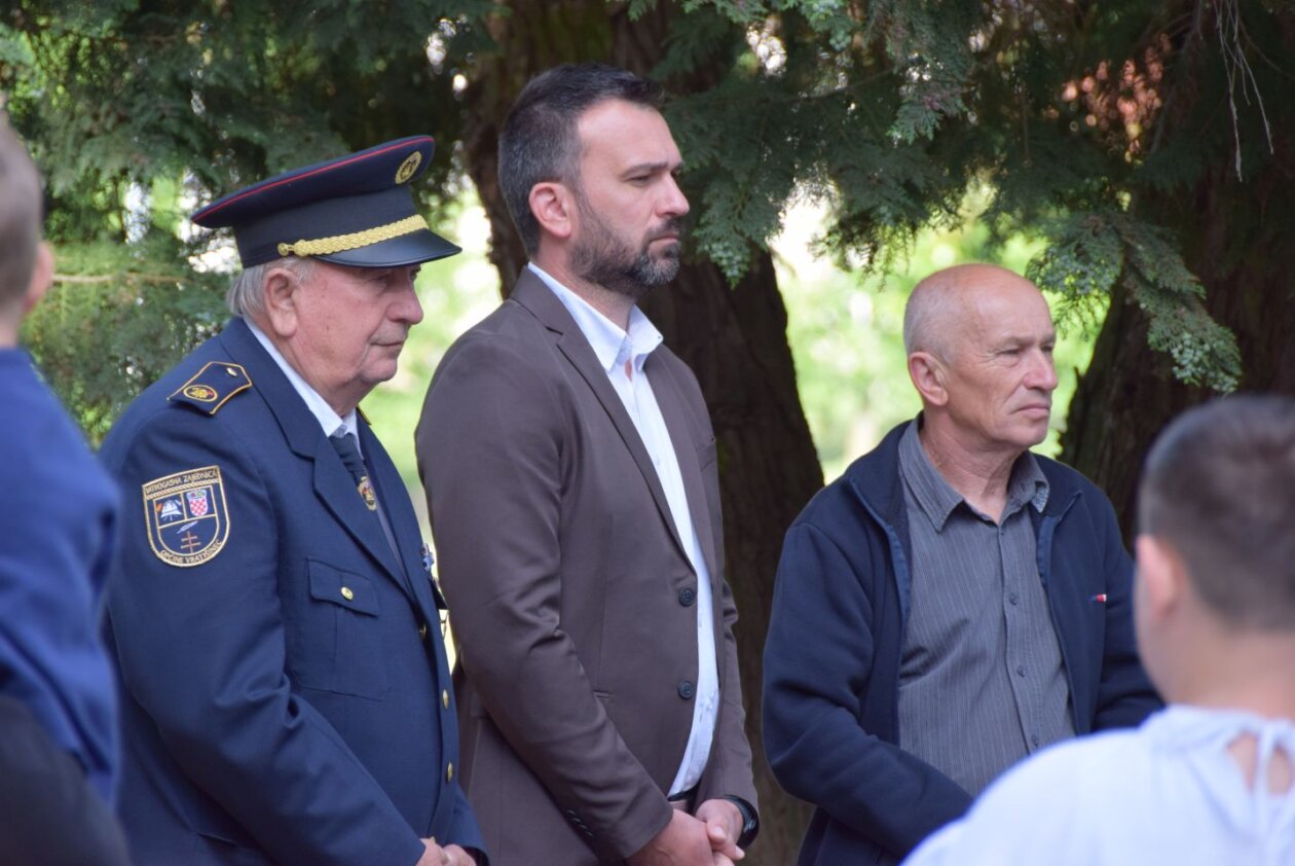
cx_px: 648
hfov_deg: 6.9
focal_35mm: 300
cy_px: 433
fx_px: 10799
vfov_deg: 4.6
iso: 400
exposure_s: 1/320
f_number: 5.6
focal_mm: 200
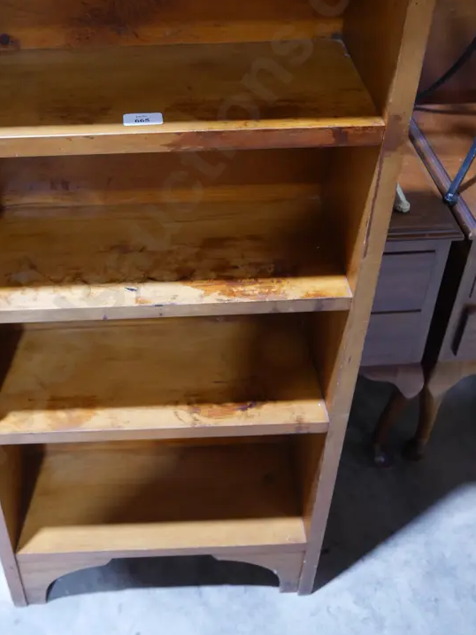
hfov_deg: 35.6
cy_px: 221
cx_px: 159
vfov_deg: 46.2
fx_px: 733
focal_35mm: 40
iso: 1000
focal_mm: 14
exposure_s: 1/60
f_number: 3.5
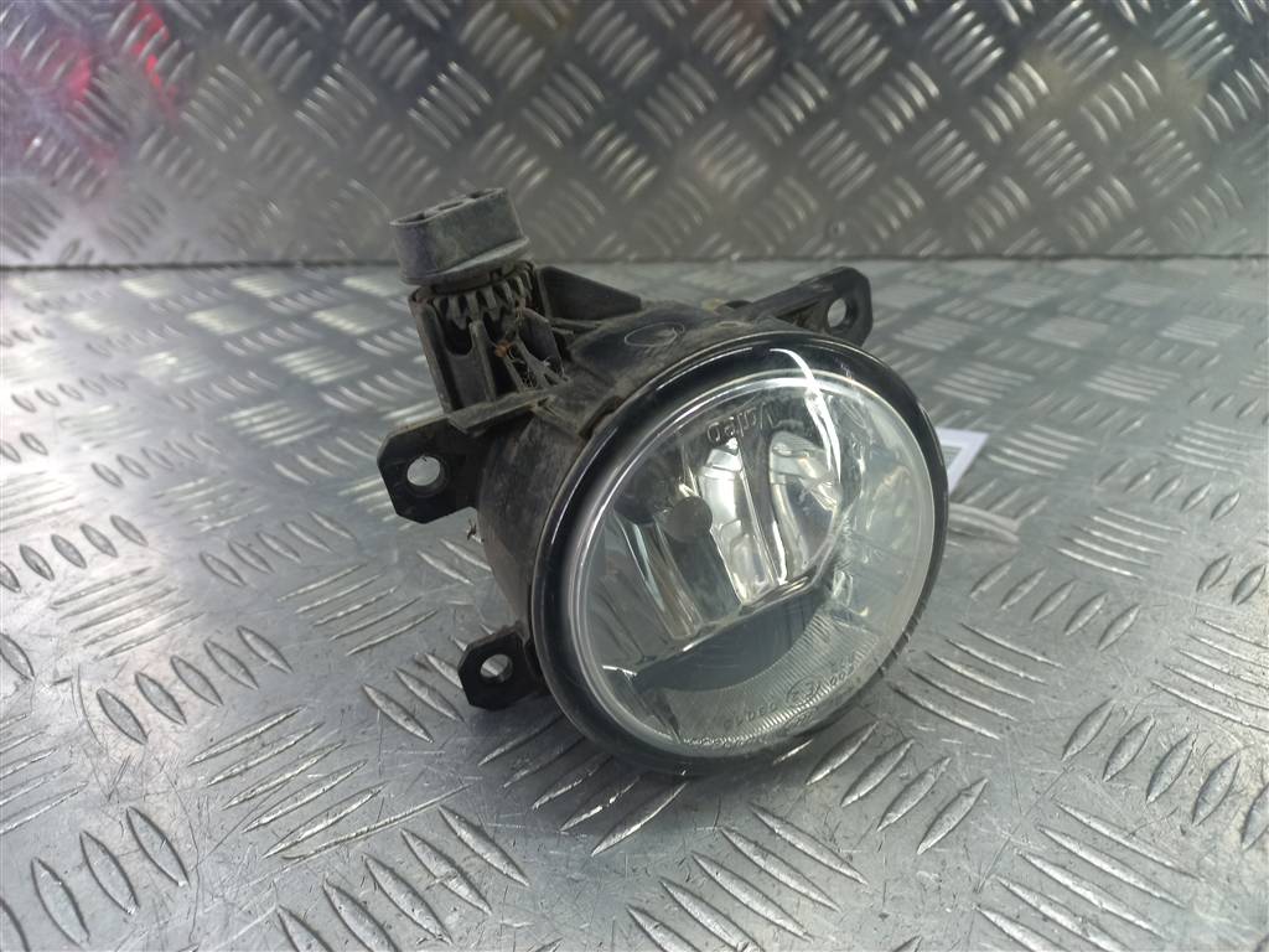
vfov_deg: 54.9
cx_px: 634
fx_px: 916
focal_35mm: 25
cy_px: 476
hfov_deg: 69.4
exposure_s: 1/50
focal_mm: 4.6
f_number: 1.8
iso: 64
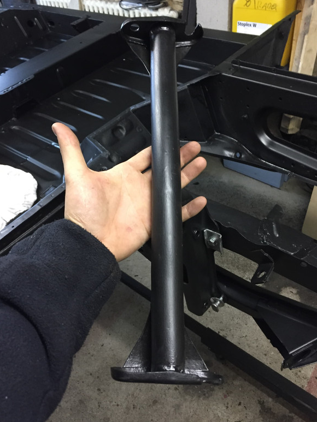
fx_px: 366
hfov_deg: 46.8
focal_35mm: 30
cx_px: 162
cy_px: 209
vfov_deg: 60.0
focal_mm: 4.15
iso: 250
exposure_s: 1/20
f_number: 2.2
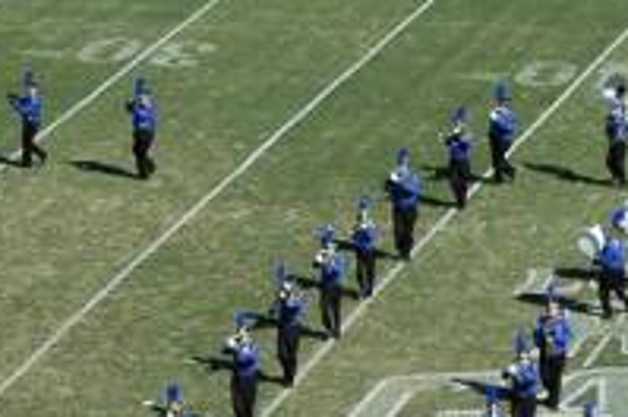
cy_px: 414
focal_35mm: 294
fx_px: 5120
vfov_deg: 4.7
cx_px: 637
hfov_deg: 7.0
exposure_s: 1/320
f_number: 9
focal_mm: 38
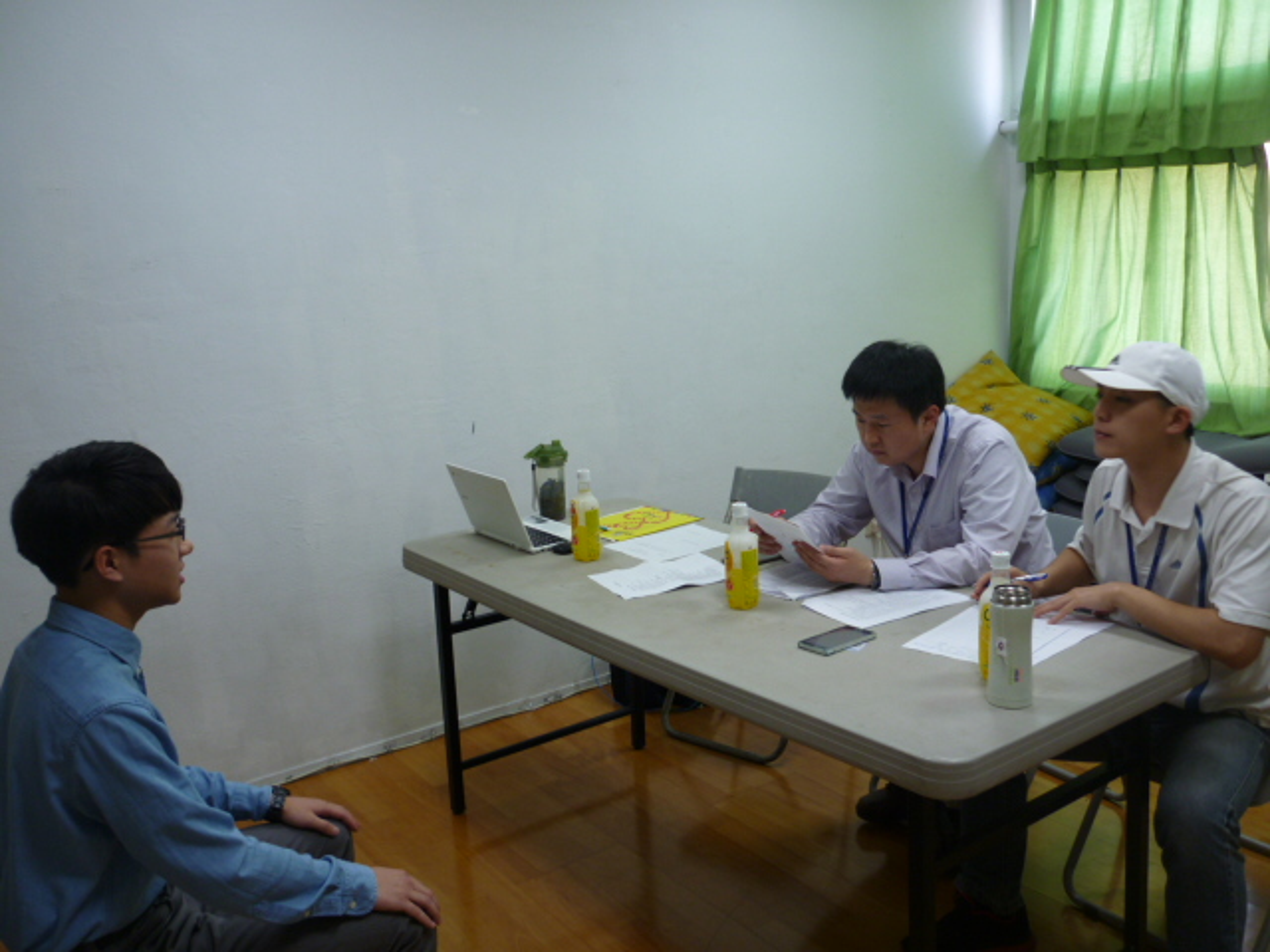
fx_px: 1137
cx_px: 635
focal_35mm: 31
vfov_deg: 45.4
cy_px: 476
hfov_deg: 58.4
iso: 100
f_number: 2.8
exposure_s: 1/30
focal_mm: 5.5
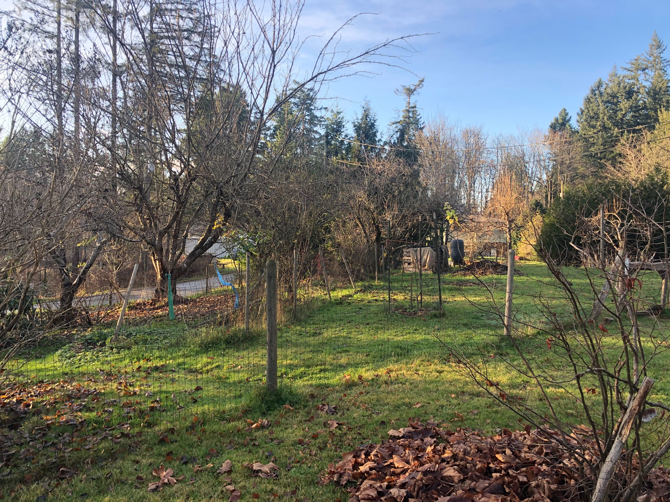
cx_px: 335
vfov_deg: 49.7
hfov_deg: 63.4
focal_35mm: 28
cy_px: 251
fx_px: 542
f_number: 1.8
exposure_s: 1/200
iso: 20
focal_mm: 3.99
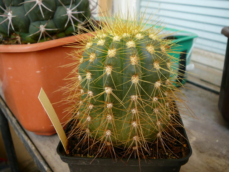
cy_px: 86
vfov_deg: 40.7
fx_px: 232
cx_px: 114
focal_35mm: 35
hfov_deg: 52.6
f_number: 2.8
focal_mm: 5.2
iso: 80
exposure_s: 1/60
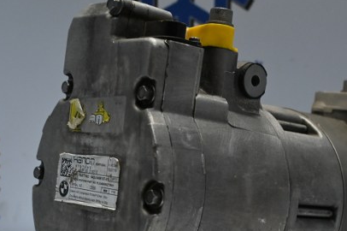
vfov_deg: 19.1
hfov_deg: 28.5
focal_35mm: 71
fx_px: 684
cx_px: 183
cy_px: 154
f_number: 4.2
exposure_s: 1/125
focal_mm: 24
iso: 800
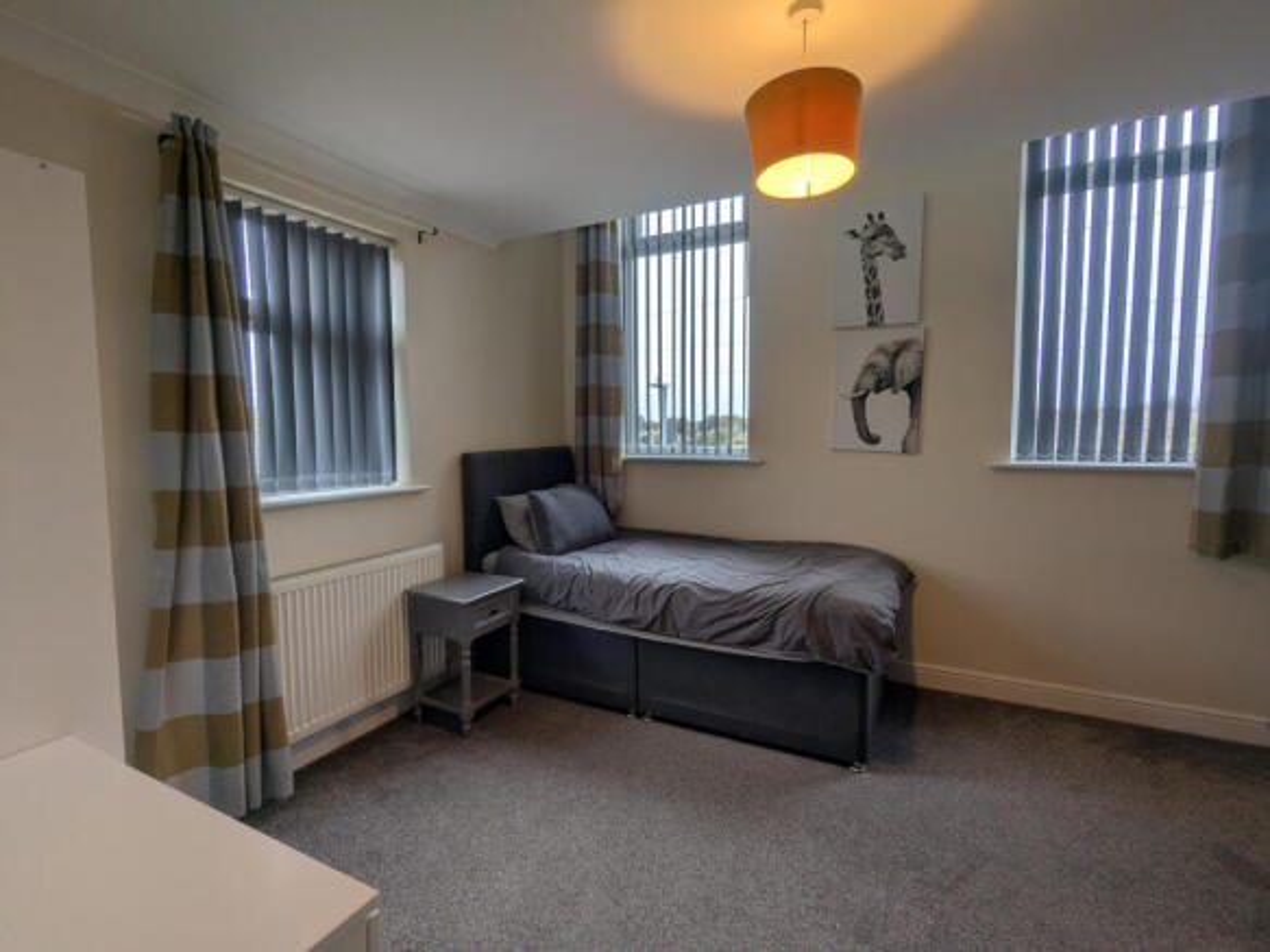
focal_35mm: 16
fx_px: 587
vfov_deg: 78.1
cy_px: 476
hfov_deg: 94.5
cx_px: 635
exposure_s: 1/100
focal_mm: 2.35
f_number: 2.2
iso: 60
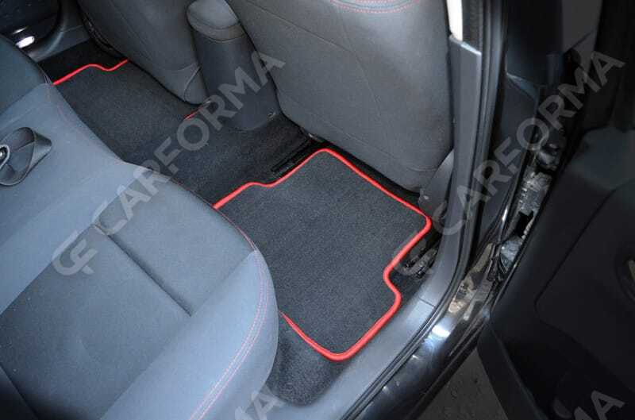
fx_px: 528
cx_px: 318
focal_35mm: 30
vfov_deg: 43.4
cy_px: 210
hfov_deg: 62.1
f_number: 3.8
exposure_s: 1/60
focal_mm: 20
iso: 2500
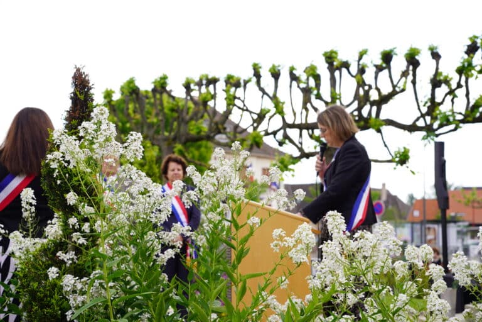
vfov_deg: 19.5
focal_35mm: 70
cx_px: 241
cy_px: 161
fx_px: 937
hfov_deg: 28.8
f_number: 5.6
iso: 100
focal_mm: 70
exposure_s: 1/125
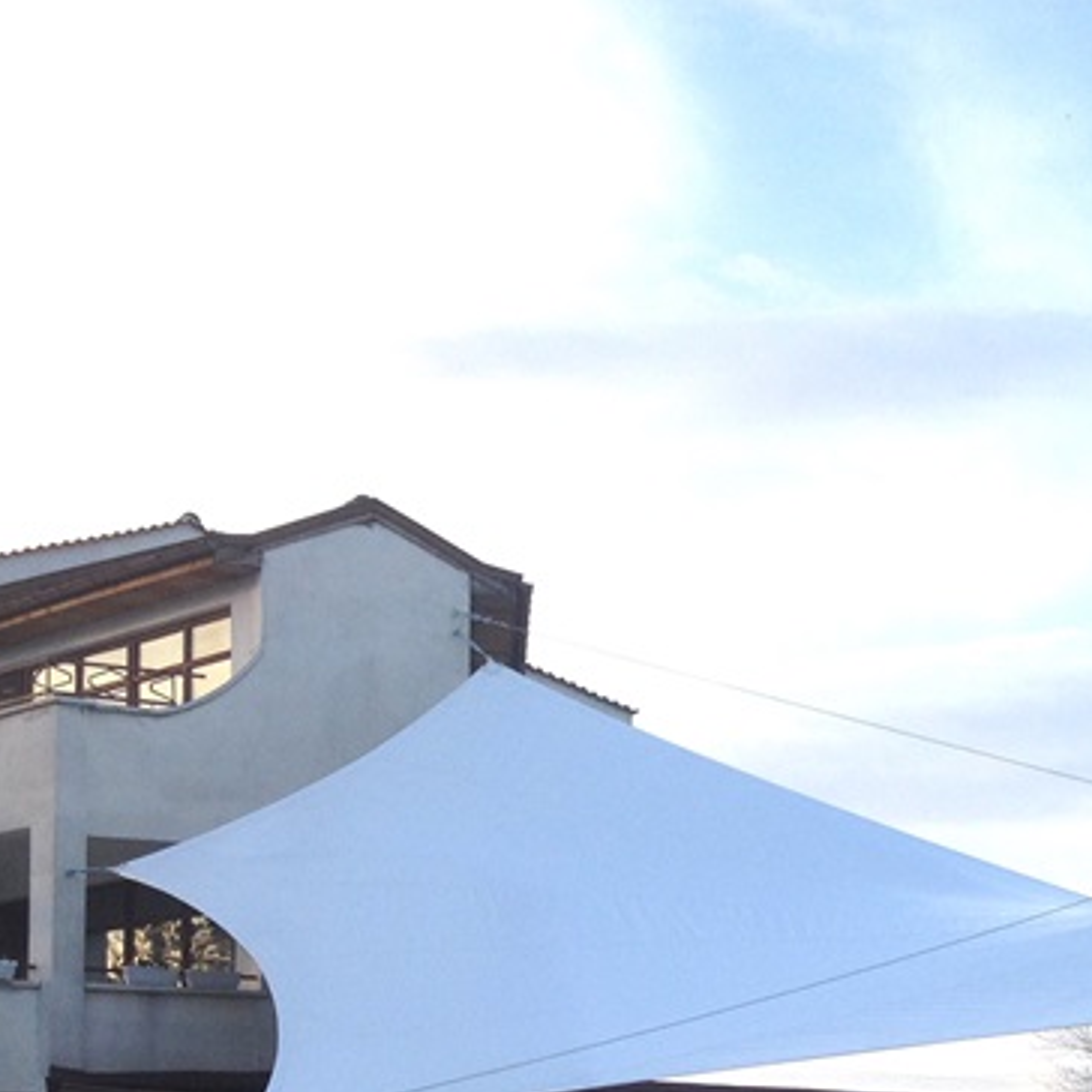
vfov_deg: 19.4
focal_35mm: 87
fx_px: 3105
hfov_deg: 19.2
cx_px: 1173
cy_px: 1098
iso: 50
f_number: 2.4
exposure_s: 1/258
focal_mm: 4.28
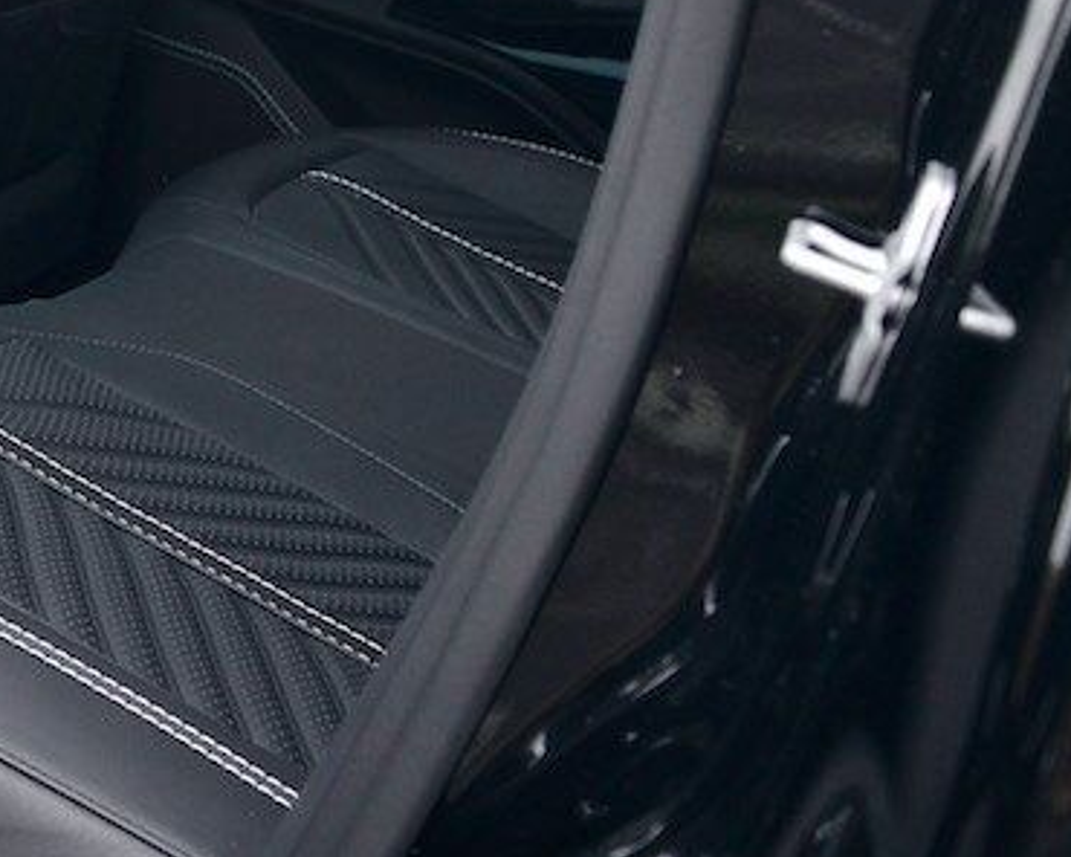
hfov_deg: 18.8
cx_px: -478
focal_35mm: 91
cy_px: -191
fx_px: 2884
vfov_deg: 16.2
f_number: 3.5
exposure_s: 1/200
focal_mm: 28
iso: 320
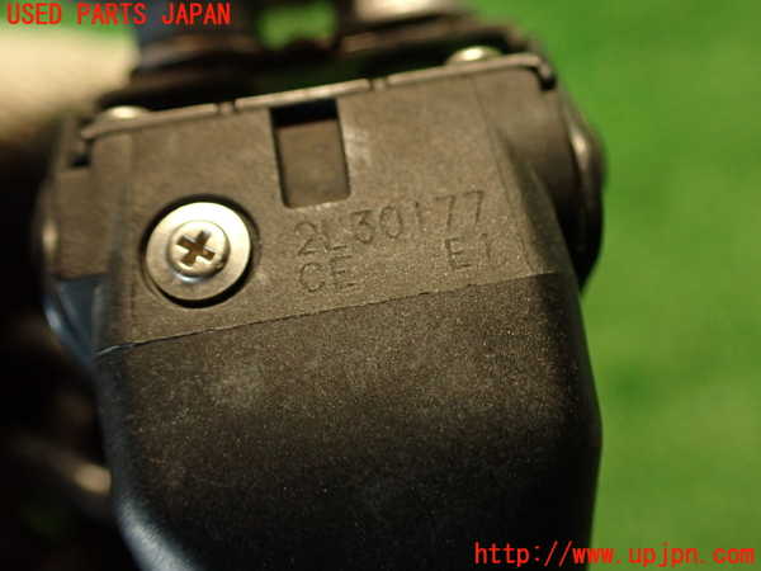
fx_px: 703
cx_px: 380
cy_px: 286
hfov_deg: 56.8
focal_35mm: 32
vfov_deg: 44.2
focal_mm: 5.79
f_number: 2.4
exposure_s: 1/30
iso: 500
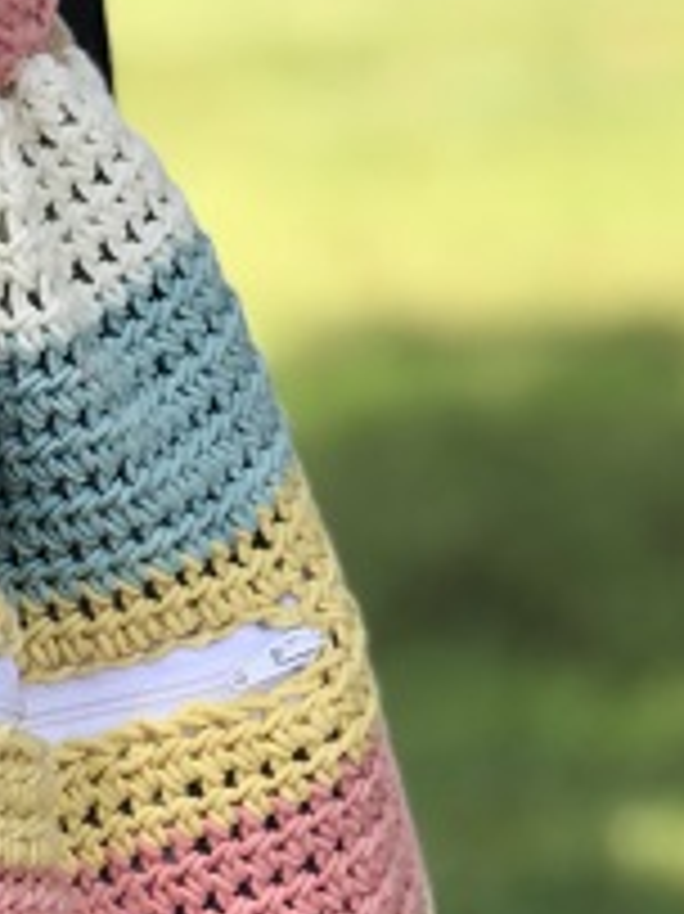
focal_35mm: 187
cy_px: 896
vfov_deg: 10.5
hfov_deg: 7.8
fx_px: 4932
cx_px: -338
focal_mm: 6.6
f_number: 2.8
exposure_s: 1/201
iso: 20
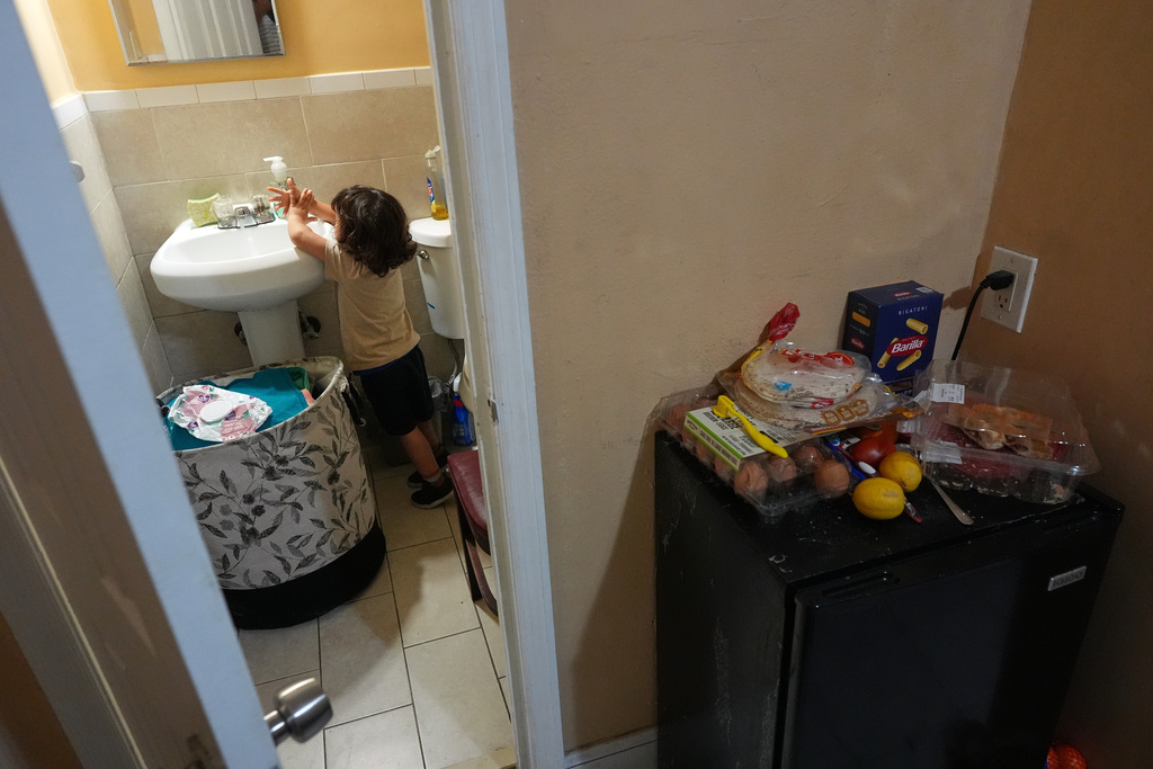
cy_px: 384
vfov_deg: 53.1
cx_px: 576
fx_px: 769
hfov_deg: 73.7
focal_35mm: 24
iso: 6400
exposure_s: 1/80
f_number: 5
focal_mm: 24
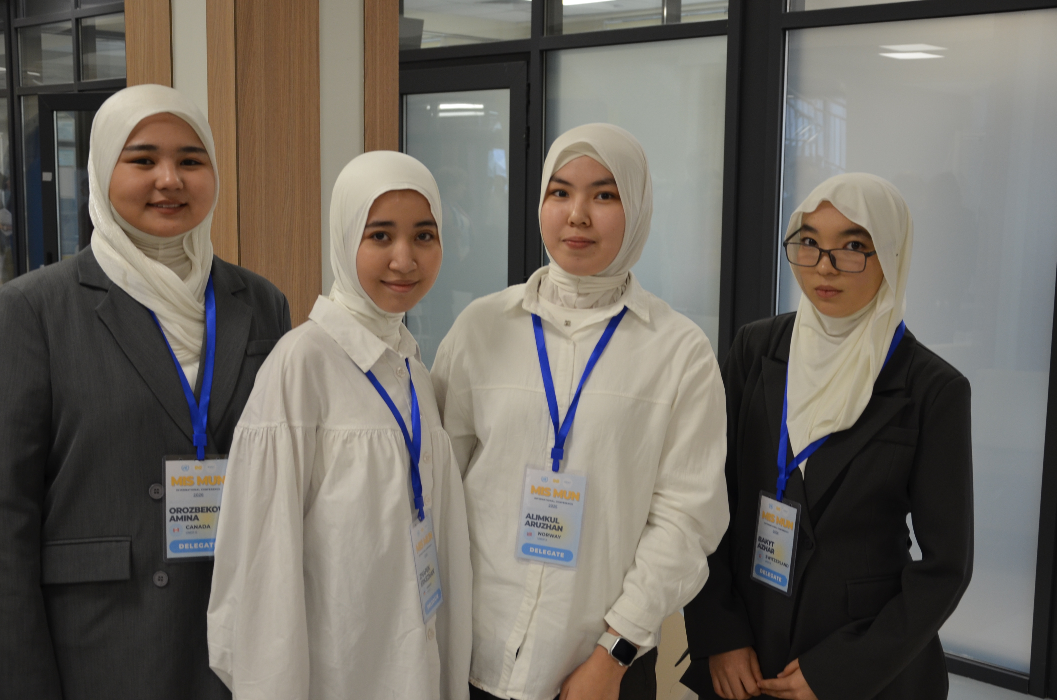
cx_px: 528
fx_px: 1319
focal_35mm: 45
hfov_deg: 43.7
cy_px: 350
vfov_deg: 29.7
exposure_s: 1/60
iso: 400
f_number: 4.2
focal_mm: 30
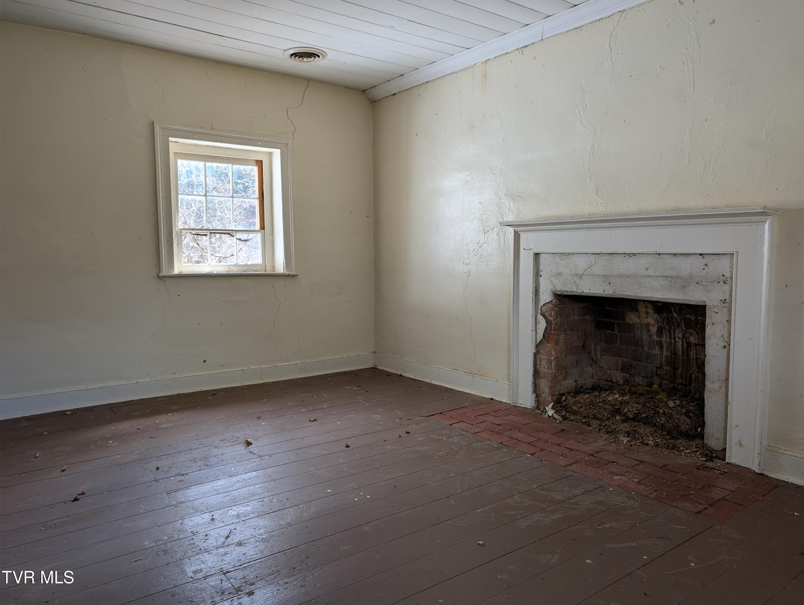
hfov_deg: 71.5
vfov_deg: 56.9
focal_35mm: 24
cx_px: 402
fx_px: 558
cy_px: 302
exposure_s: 1/110
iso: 21
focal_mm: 6.9
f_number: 1.68
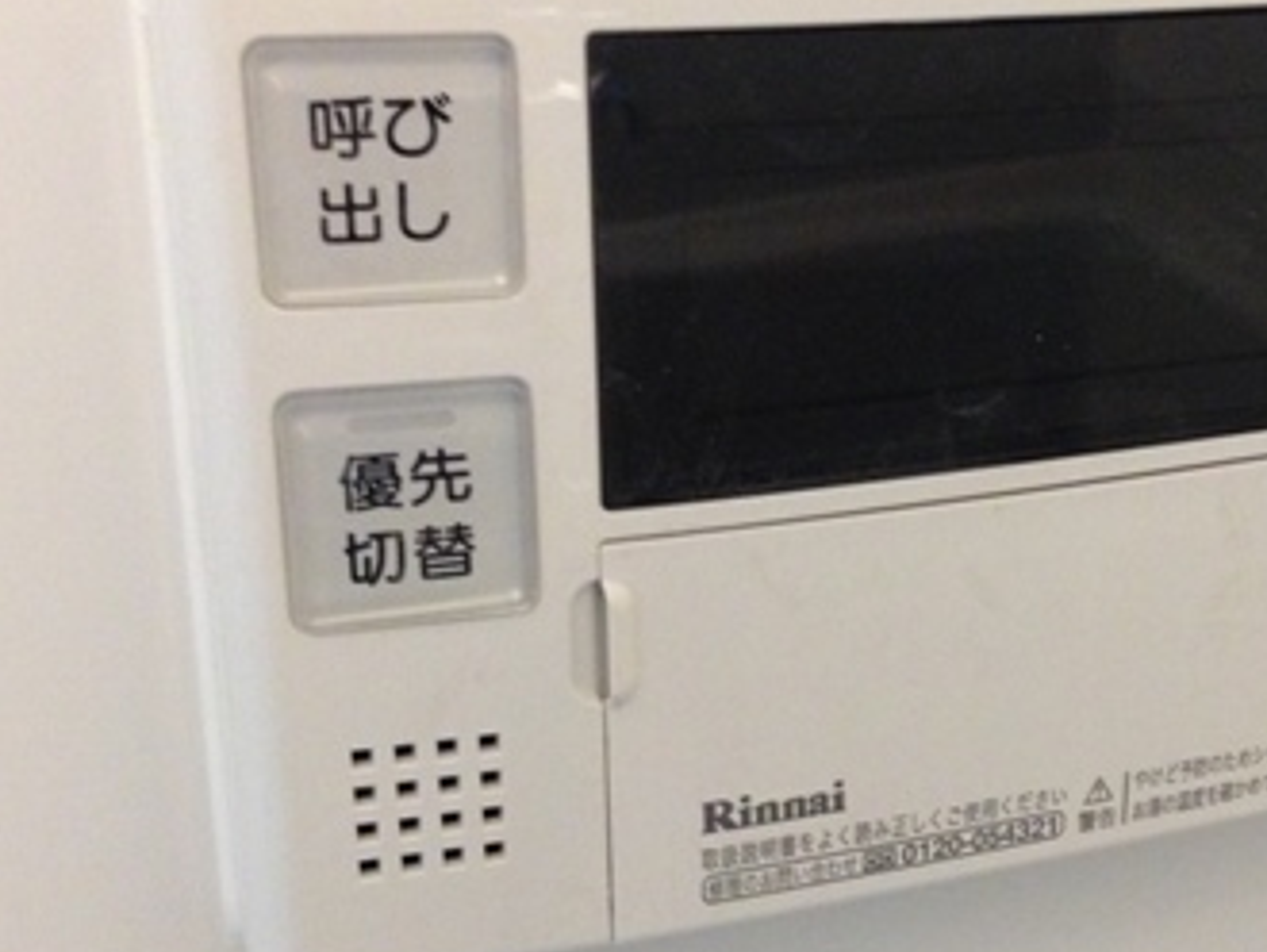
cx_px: 979
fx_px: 2344
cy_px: 511
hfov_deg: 29.7
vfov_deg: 23.0
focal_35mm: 64
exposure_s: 1/20
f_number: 2.4
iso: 250
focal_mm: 4.12
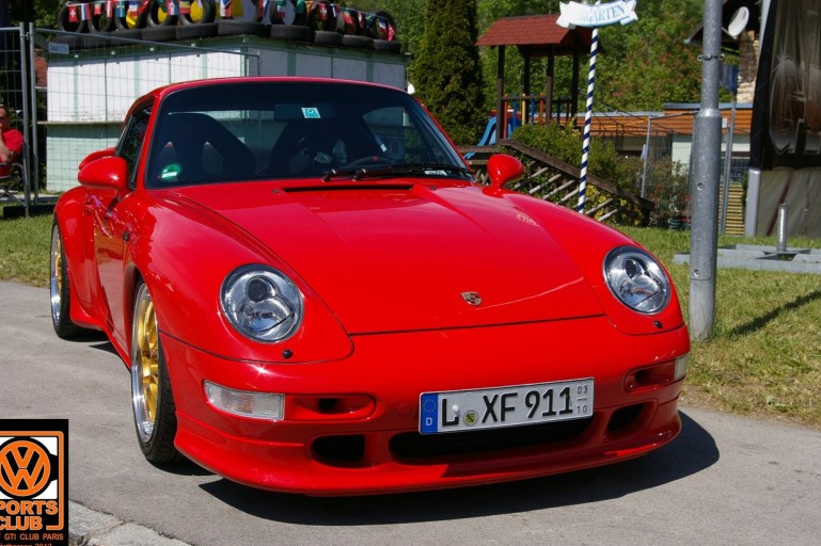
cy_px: 271
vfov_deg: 26.2
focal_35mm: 52
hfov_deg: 38.5
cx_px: 404
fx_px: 1174
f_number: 8
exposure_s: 1/500
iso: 200
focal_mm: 33
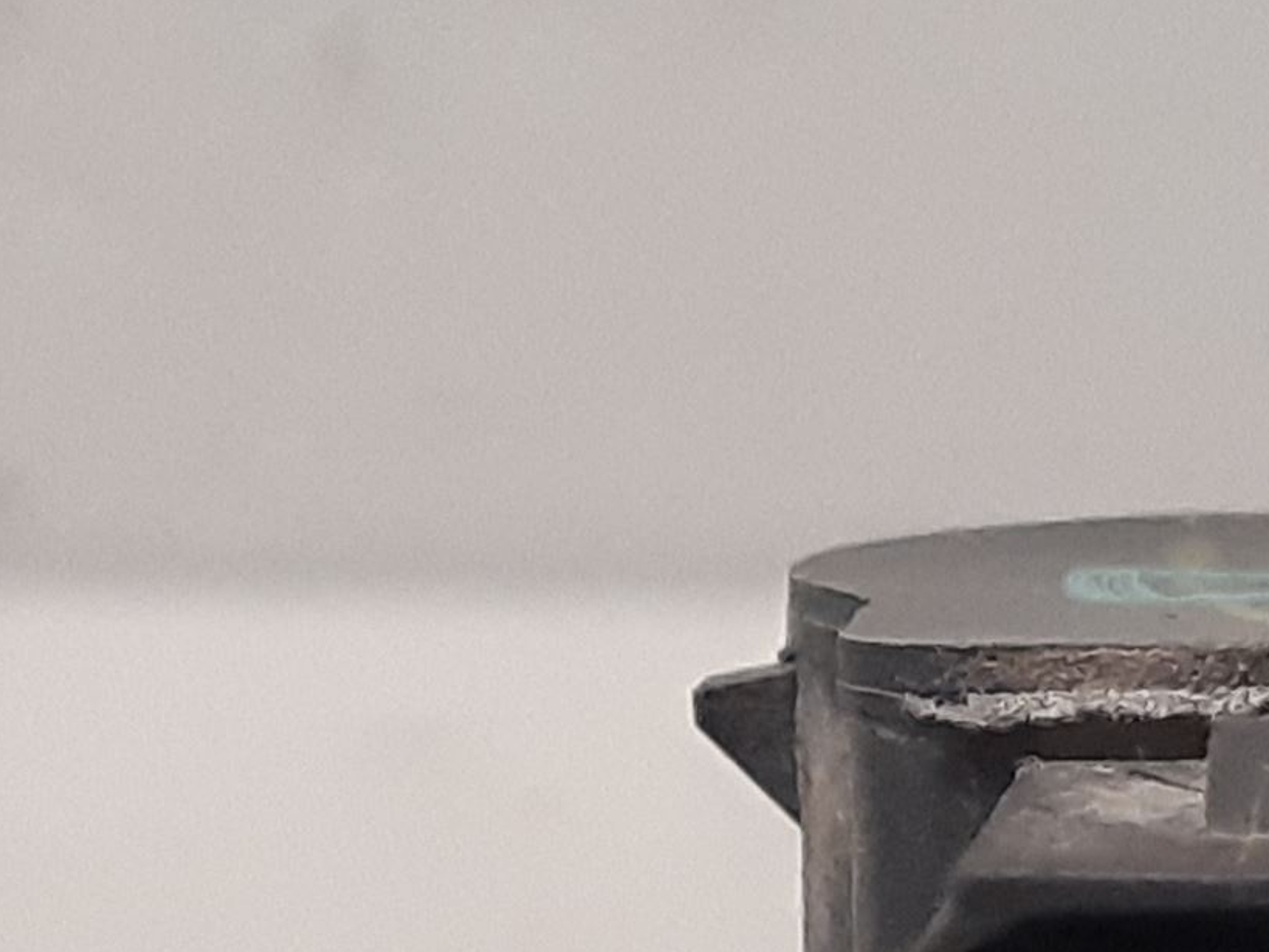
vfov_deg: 21.0
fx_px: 2383
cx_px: 908
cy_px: 1157
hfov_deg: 29.5
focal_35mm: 65
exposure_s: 1/60
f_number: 1.7
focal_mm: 3.93
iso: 250
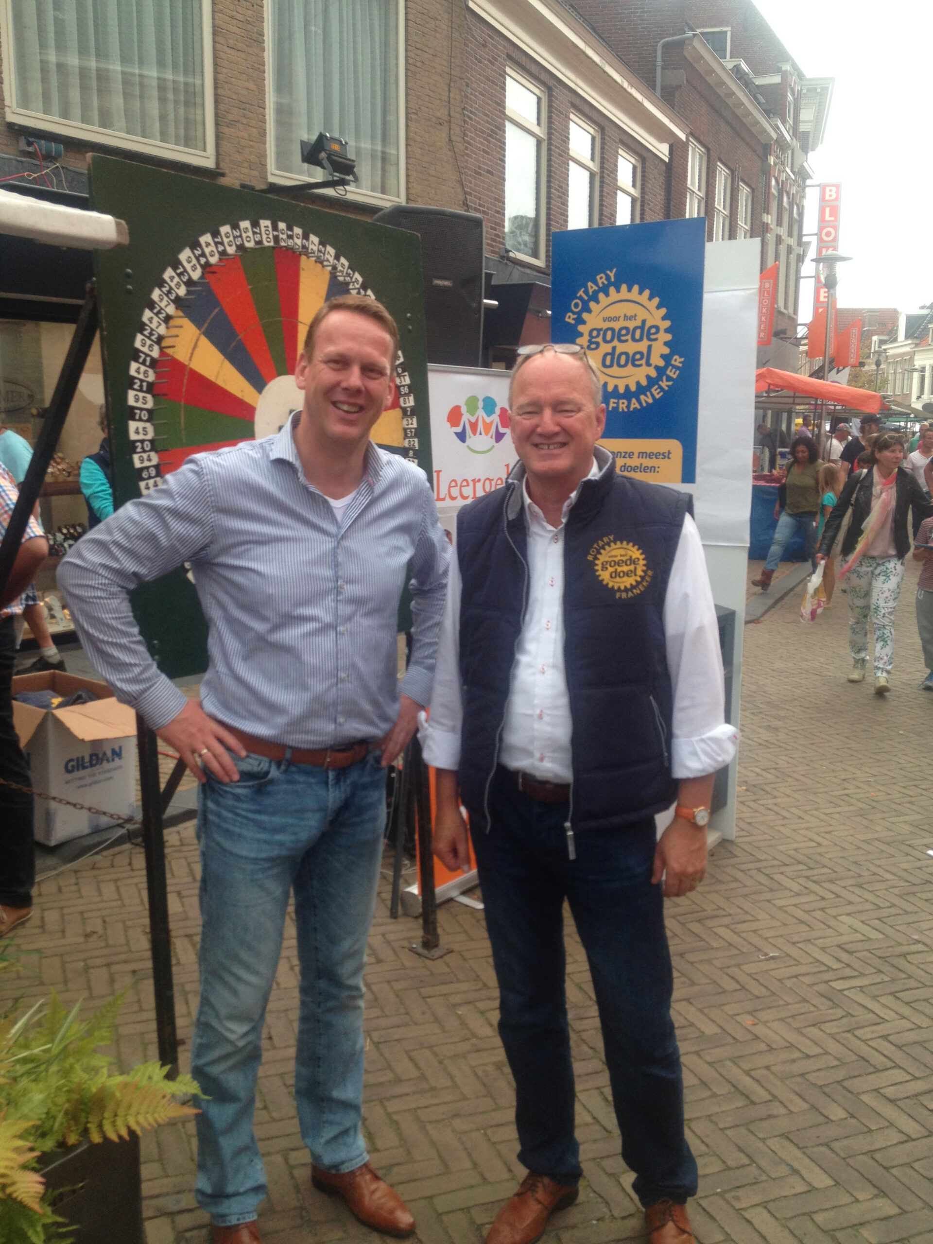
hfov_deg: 40.7
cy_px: 622
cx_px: 466
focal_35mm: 35
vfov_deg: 52.6
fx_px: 1258
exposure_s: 1/253
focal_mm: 4.28
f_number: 2.4
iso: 50
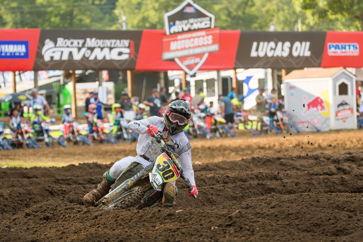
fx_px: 1815
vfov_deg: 7.6
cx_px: 182
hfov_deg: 11.4
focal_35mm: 180
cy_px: 121
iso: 200
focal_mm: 120
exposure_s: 1/1000
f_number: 3.5
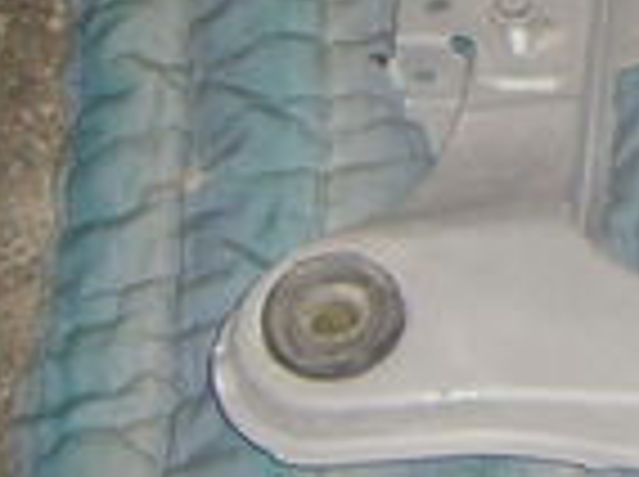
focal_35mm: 158
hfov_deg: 11.9
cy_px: -122
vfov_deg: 9.2
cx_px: 1017
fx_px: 2912
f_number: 2.8
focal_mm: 5.95
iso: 142
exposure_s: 1/30
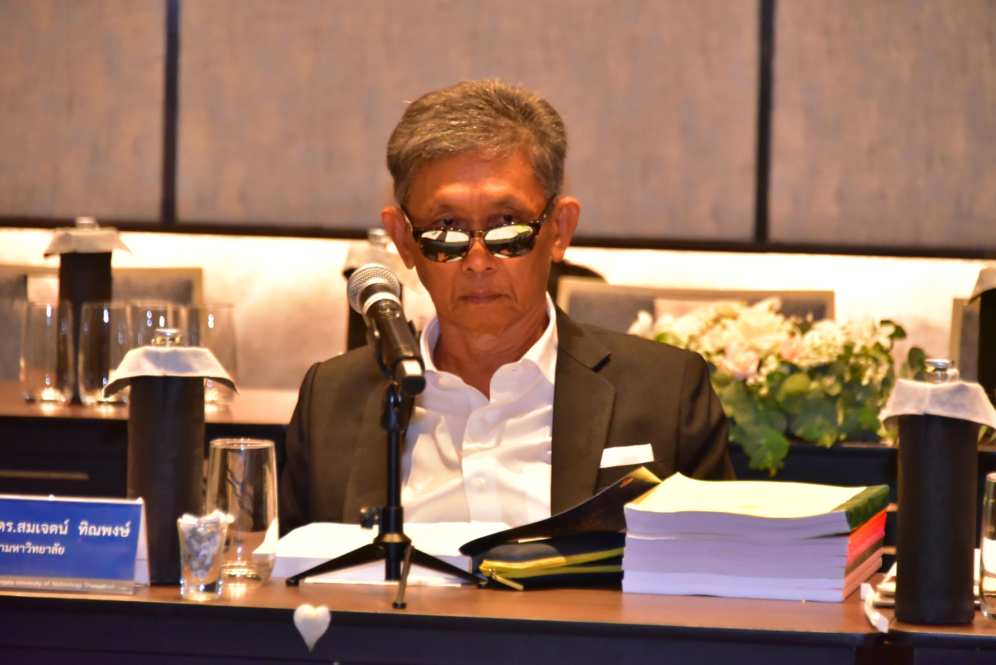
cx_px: 498
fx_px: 5535
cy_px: 332
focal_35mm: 200
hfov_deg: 10.3
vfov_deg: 6.9
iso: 10000
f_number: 5.6
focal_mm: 200
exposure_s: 1/200
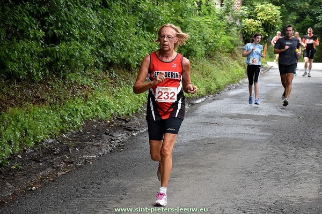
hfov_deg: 13.0
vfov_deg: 8.7
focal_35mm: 158
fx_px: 1409
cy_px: 107
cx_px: 161
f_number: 5.6
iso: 900
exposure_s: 1/500
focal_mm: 105
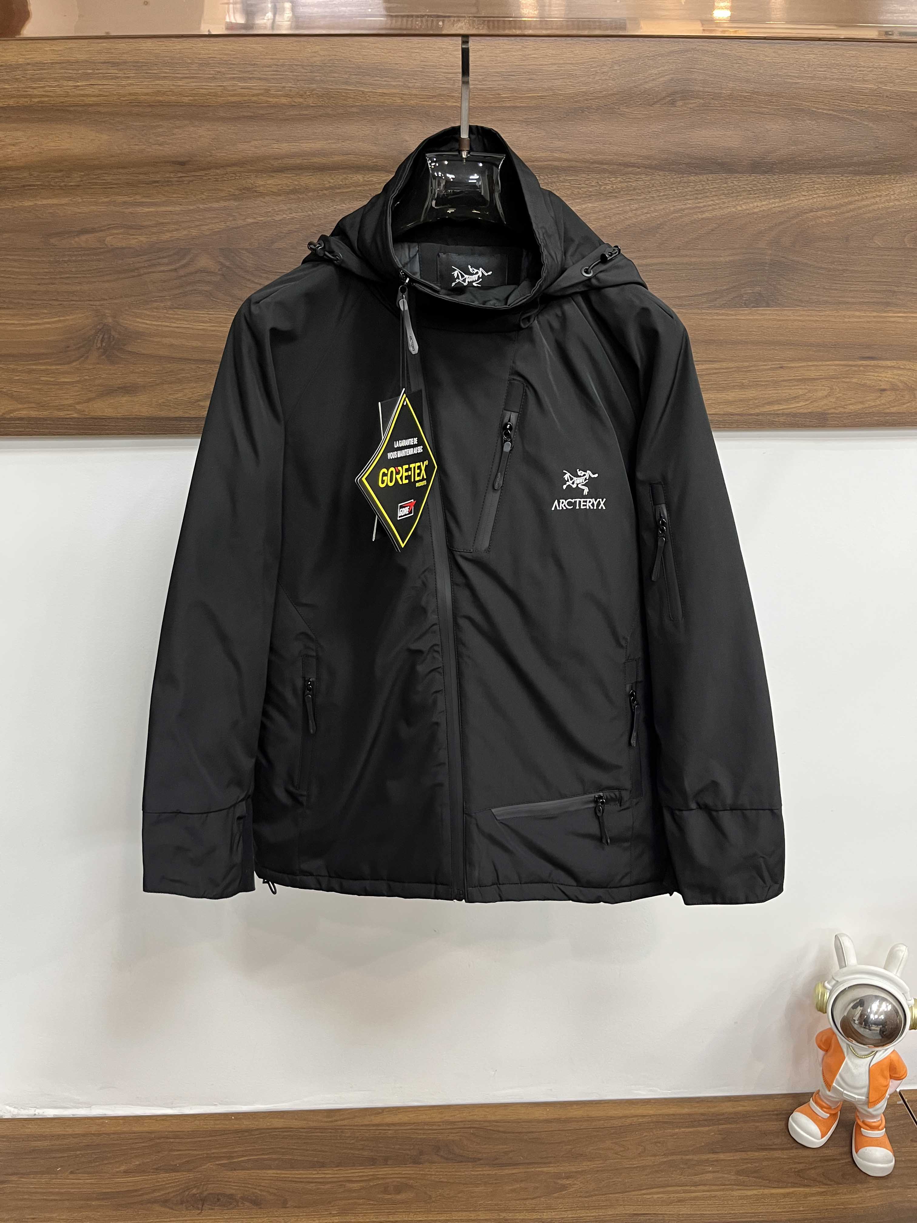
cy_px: 612
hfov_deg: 53.1
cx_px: 458
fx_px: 918
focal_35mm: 26
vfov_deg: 67.3
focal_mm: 5.1
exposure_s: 1/50
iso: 160
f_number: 1.6
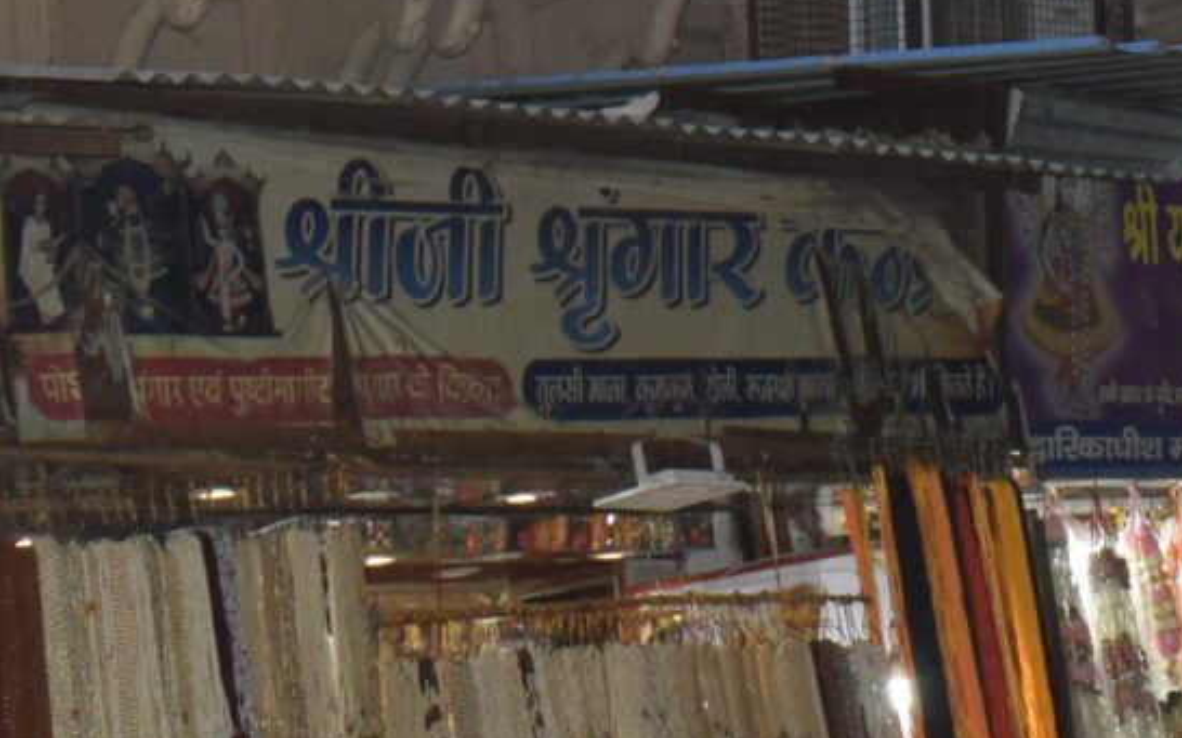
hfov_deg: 16.2
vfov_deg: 9.2
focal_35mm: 129
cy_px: -971
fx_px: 4155
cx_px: 587
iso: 450
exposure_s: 1/125
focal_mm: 18
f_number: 5.6
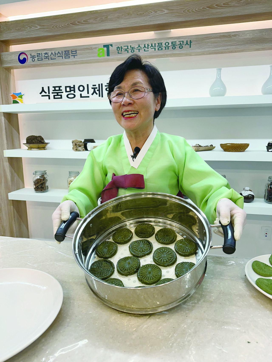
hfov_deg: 56.8
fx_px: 251
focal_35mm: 24
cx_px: 136
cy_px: 181
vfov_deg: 71.6
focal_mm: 6.86
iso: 100
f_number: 1.78
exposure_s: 1/120
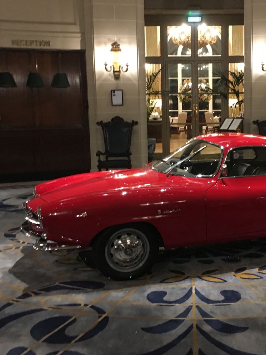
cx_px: 199
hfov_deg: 31.0
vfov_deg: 41.2
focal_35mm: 46
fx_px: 471
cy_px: 172
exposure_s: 1/17
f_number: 2.2
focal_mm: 4.15
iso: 400
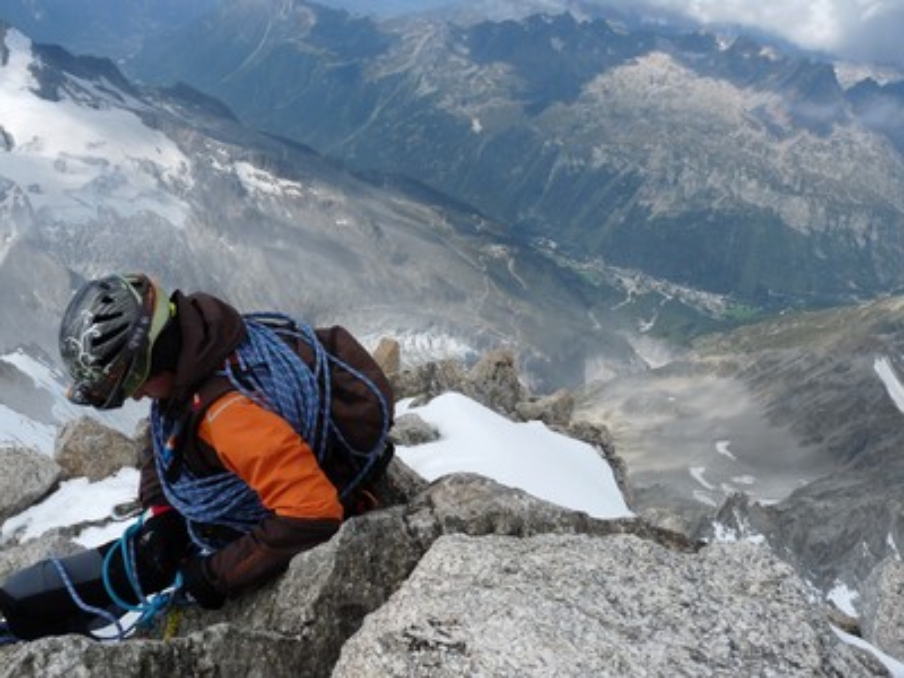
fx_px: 705
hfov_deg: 65.3
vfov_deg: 51.4
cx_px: 452
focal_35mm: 27
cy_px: 339
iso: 100
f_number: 6.3
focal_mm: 4.8
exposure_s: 1/400
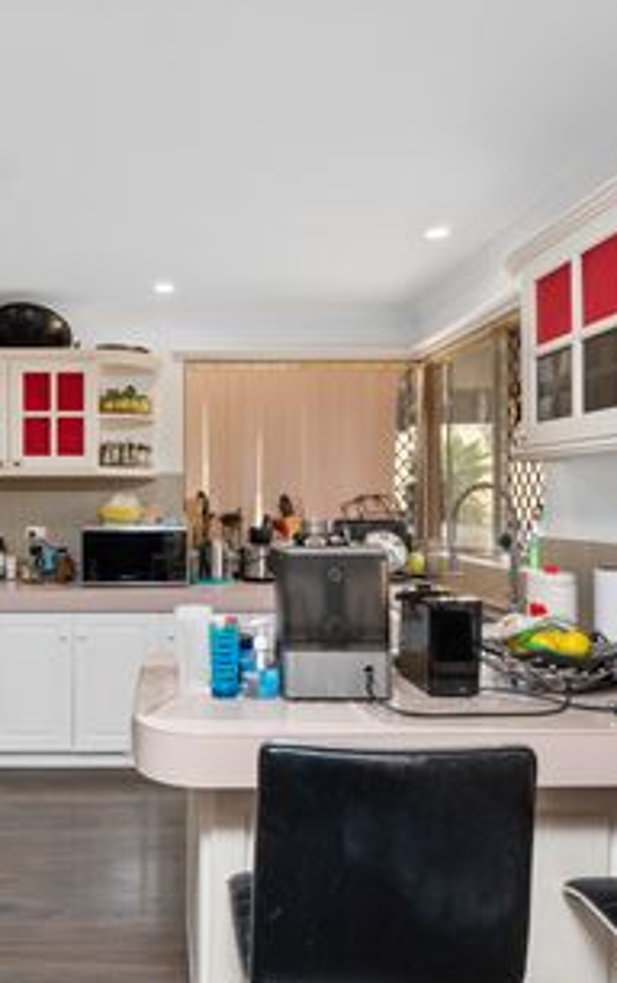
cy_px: 496
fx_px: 692
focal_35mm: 26
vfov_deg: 70.8
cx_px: 183
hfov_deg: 46.9
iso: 400
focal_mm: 11
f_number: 8
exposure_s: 1/25
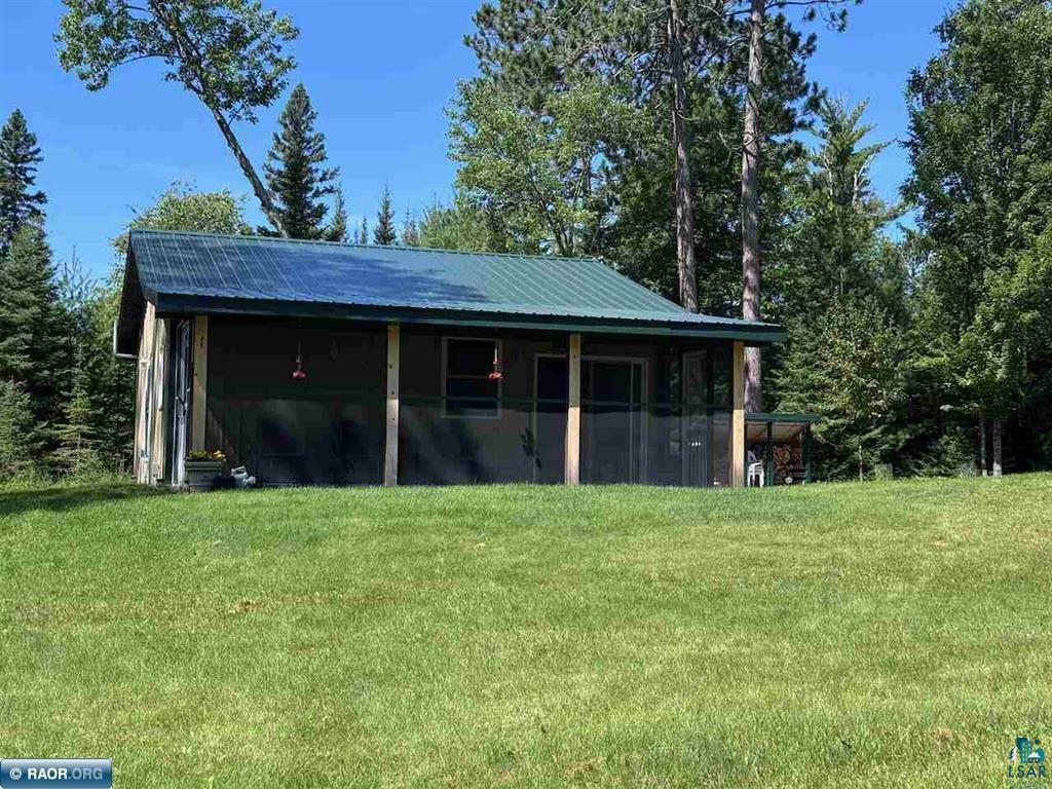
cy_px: 394
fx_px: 1459
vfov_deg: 30.3
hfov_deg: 39.7
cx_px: 526
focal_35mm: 48
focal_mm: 6.76
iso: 64
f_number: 1.78
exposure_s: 1/2110
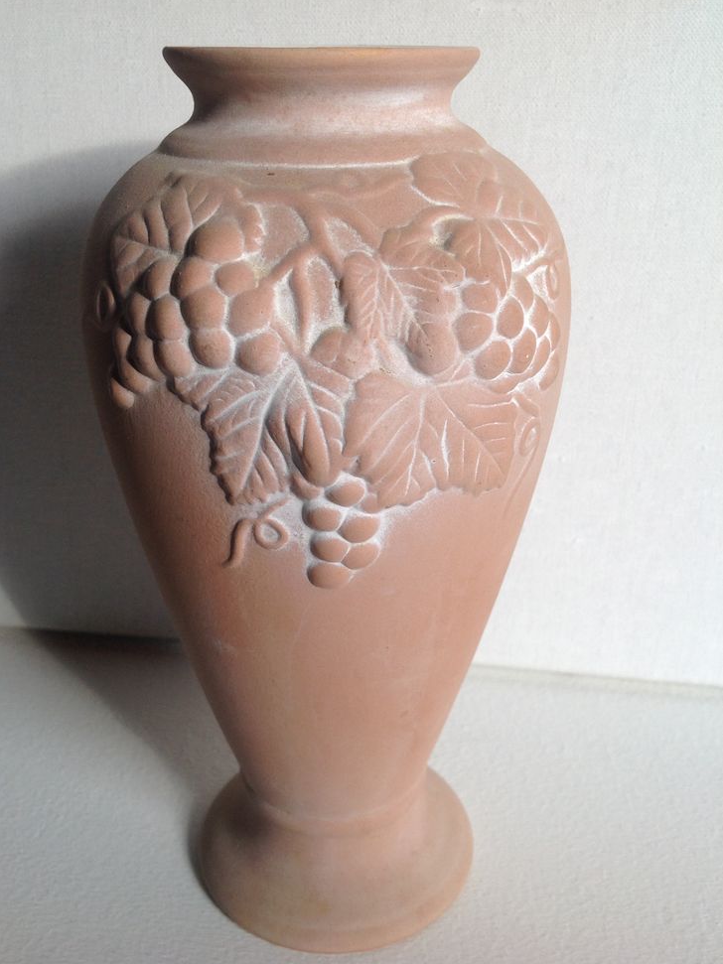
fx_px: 1003
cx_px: 354
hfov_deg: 39.6
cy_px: 476
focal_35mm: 36
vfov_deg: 51.4
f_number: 2.4
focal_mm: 4.28
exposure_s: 1/136
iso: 50
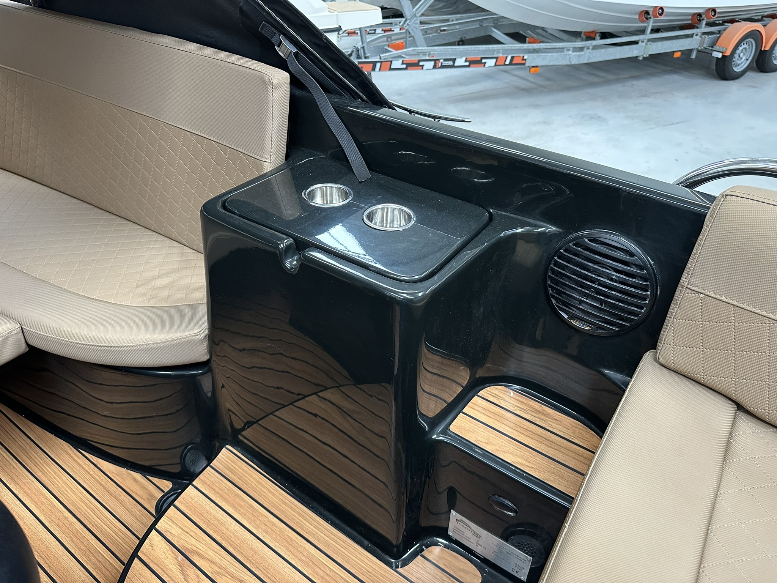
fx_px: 539
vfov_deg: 56.8
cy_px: 292
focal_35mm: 24
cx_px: 388
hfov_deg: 71.6
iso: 320
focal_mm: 6.86
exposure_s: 1/60
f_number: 1.78
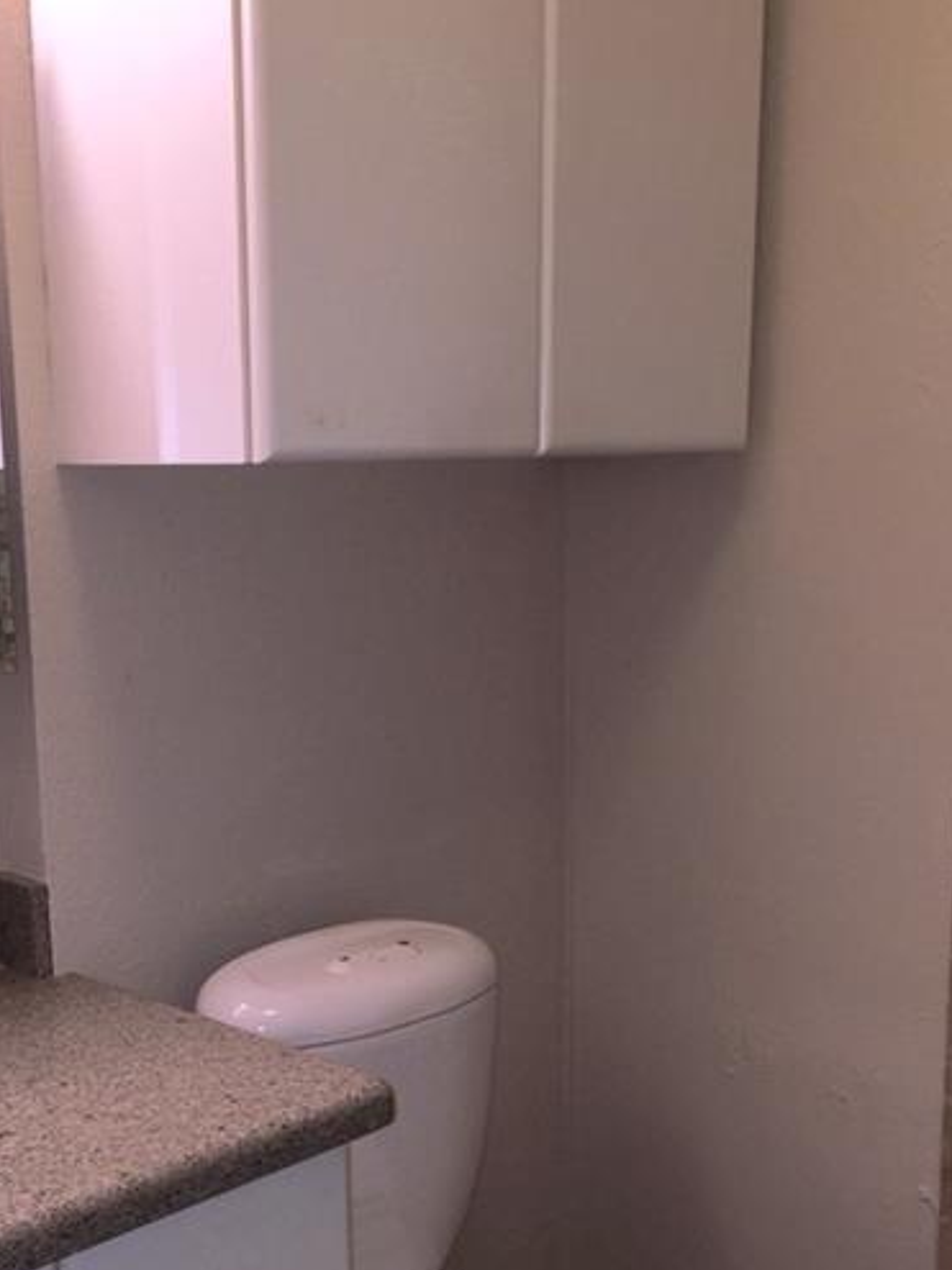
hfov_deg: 32.0
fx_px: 1651
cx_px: 344
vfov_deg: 41.7
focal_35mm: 45
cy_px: 818
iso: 32
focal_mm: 4.15
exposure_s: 1/30
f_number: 2.2
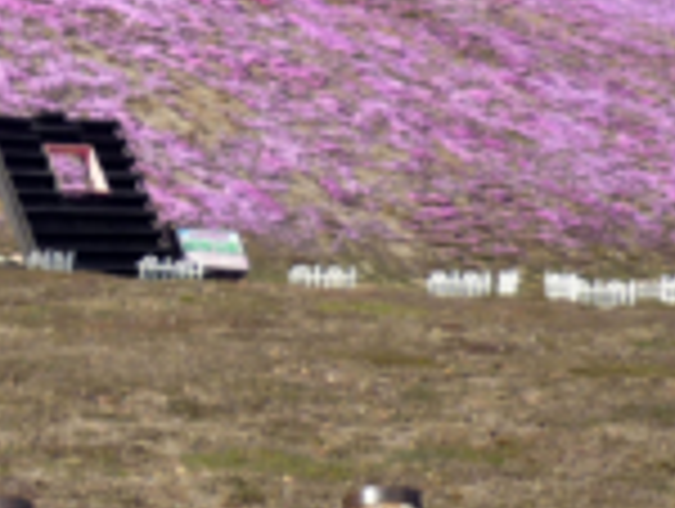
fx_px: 2578
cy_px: -121
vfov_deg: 11.0
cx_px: -248
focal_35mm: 132
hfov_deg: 14.2
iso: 100
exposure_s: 1/160
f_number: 8
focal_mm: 5.5
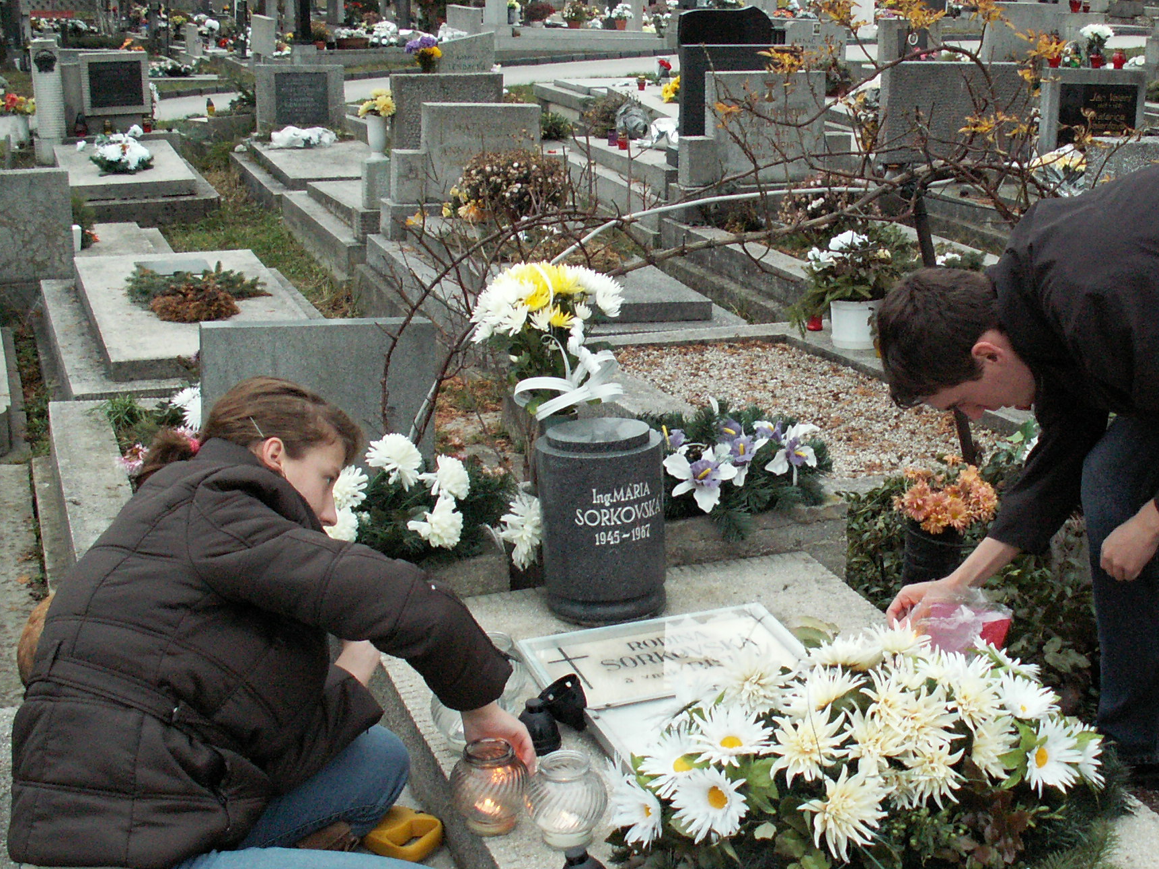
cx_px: 657
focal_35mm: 52
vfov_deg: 28.0
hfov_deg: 36.8
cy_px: 496
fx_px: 1741
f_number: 2.8
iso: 160
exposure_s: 1/40
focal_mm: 5.86
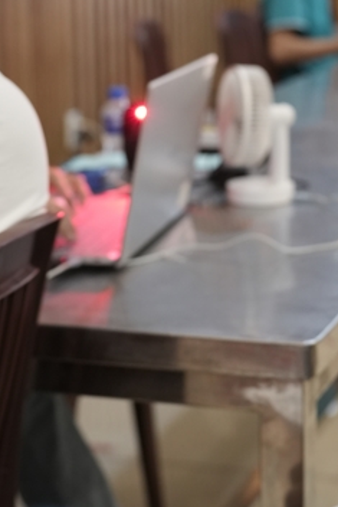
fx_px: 1365
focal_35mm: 97
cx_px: 398
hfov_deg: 13.7
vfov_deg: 20.9
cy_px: 159
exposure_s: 1/125
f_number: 2.5
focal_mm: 35
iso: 1600
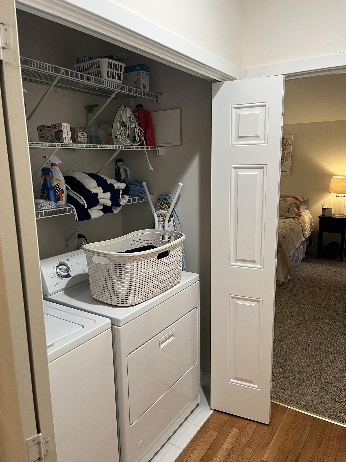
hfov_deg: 53.1
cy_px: 231
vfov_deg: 67.3
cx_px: 173
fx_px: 347
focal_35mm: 26
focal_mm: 5.1
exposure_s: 1/60
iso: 125
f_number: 1.6
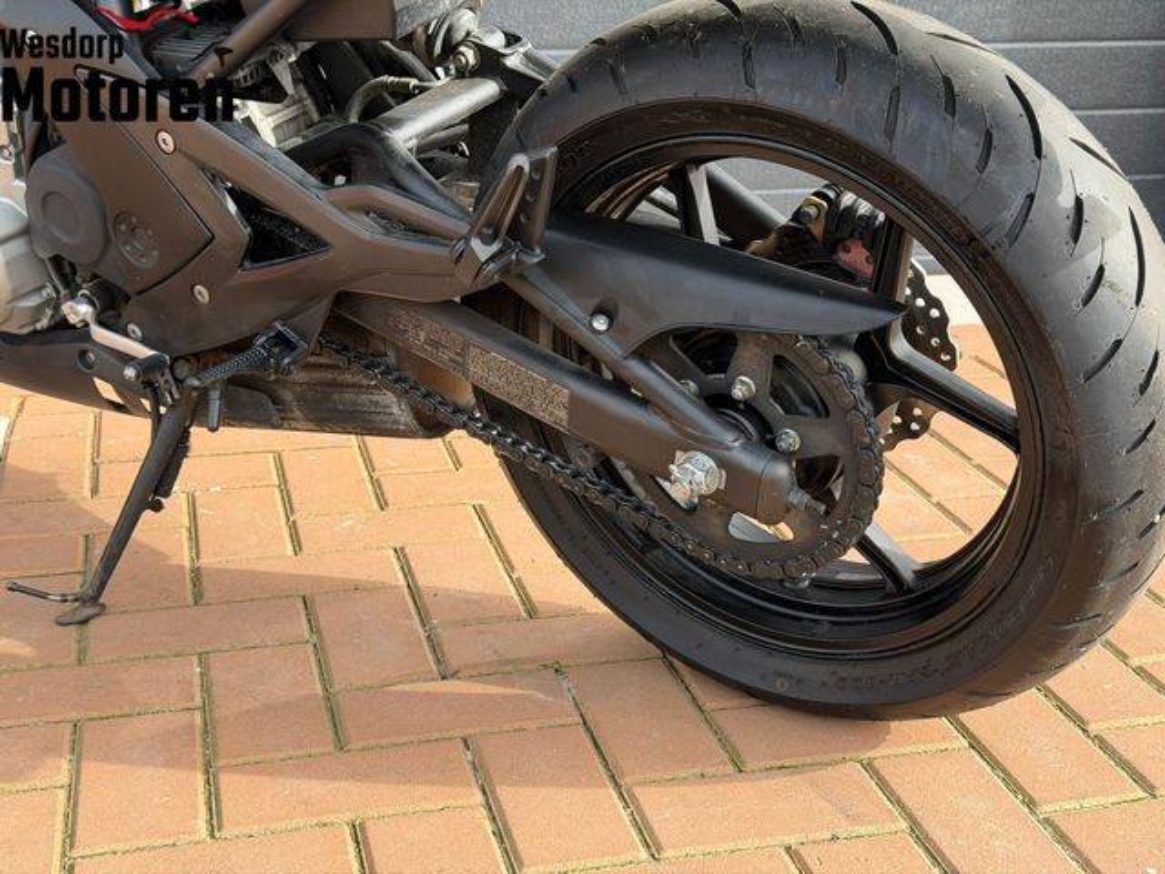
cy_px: 437
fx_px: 1615
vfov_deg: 30.3
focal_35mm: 48
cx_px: 582
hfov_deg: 39.7
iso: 64
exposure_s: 1/681
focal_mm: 6.76
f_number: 1.78
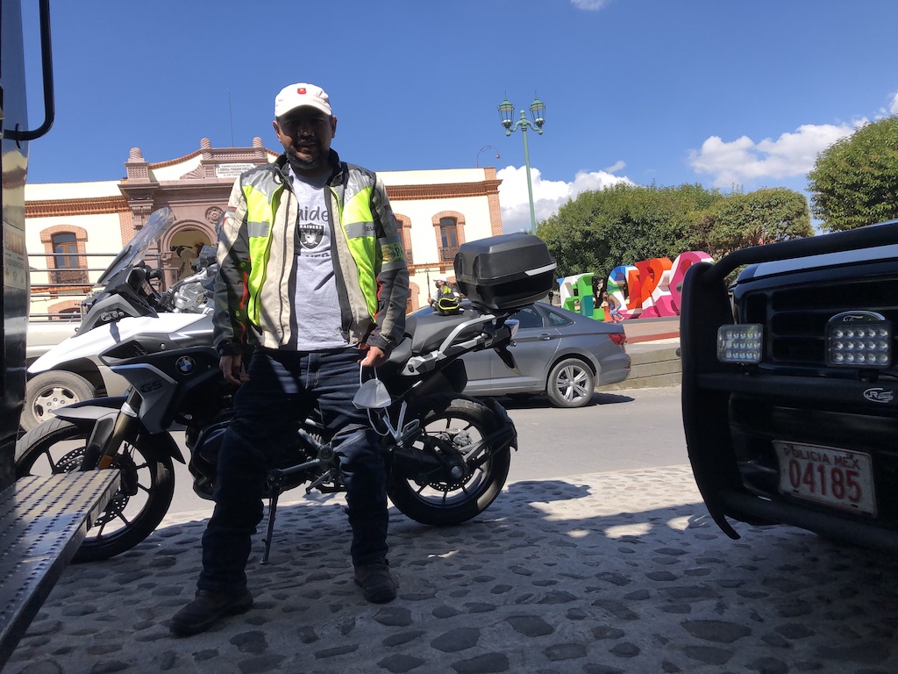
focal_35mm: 28
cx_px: 449
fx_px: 726
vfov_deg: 49.7
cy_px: 337
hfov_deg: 63.4
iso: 20
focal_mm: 3.99
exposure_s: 1/1453
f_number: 1.8
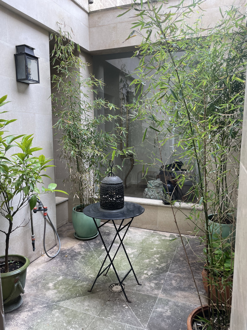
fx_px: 247
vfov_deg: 67.3
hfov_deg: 53.1
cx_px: 124
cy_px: 165
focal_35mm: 26
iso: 50
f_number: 1.6
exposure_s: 1/100
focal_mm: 4.2
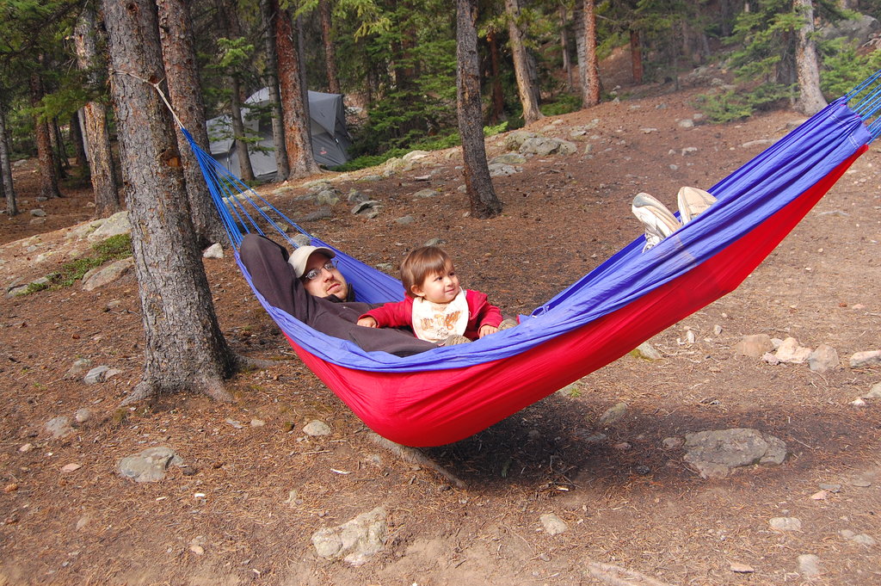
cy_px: 293
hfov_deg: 57.3
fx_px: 807
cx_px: 440
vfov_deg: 39.9
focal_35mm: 33
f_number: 6.3
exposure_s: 1/160
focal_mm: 22
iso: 400
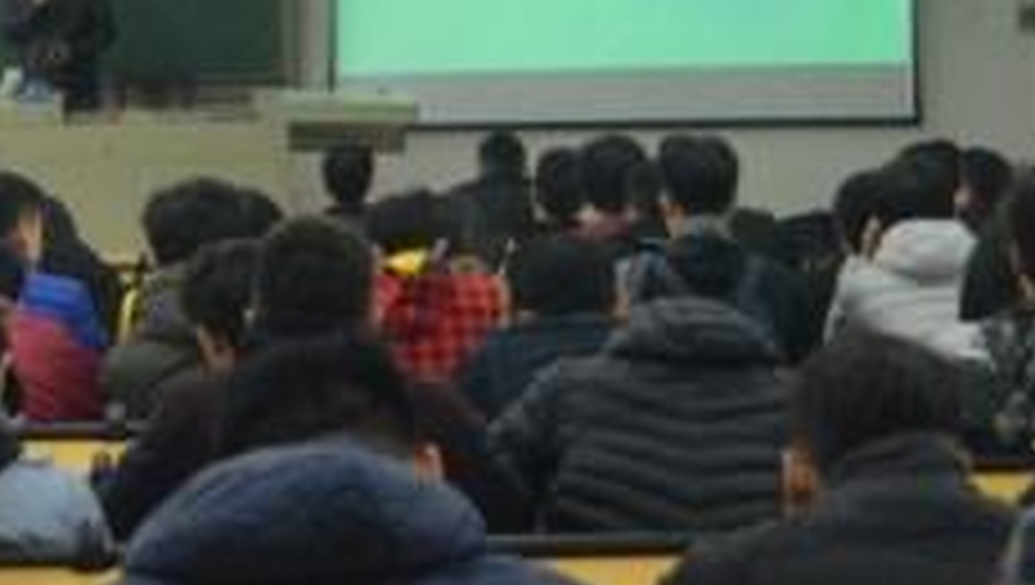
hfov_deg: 18.3
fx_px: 3187
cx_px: 270
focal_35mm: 116
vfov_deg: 10.4
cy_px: -63
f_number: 4.8
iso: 5000
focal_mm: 38
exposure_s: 1/60
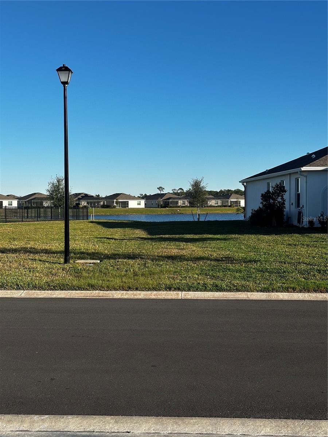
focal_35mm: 48
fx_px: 606
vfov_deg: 39.7
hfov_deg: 30.3
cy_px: 218
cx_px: 164
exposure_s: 1/4016
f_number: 1.78
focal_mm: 6.86
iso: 64
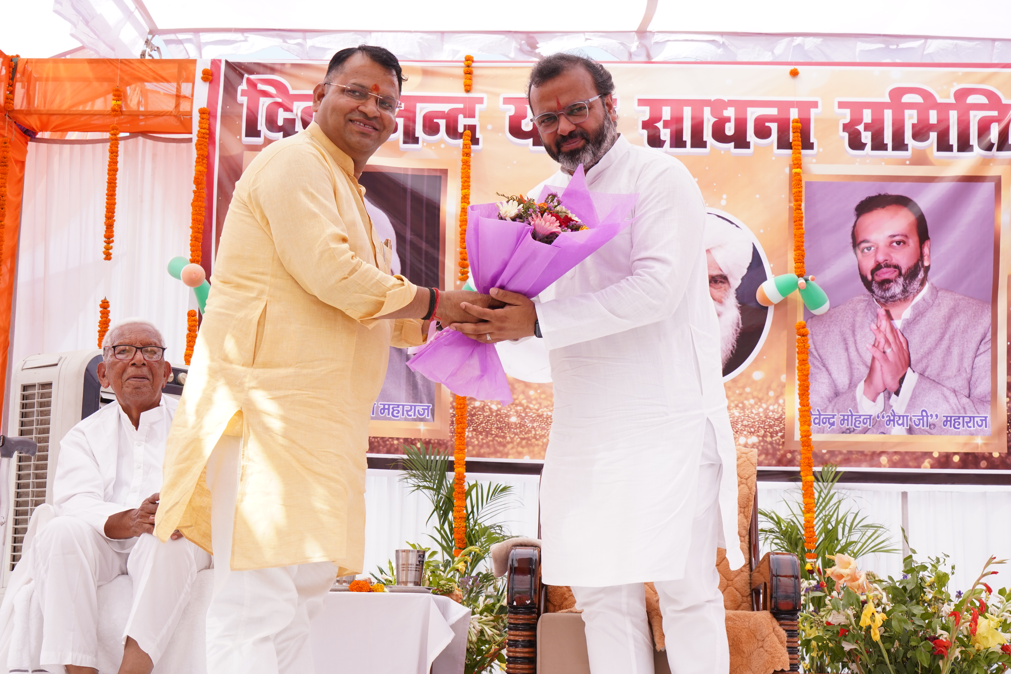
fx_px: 1460
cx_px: 506
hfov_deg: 38.2
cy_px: 337
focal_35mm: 52
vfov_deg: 26.0
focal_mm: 52
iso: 320
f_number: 11
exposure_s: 1/100
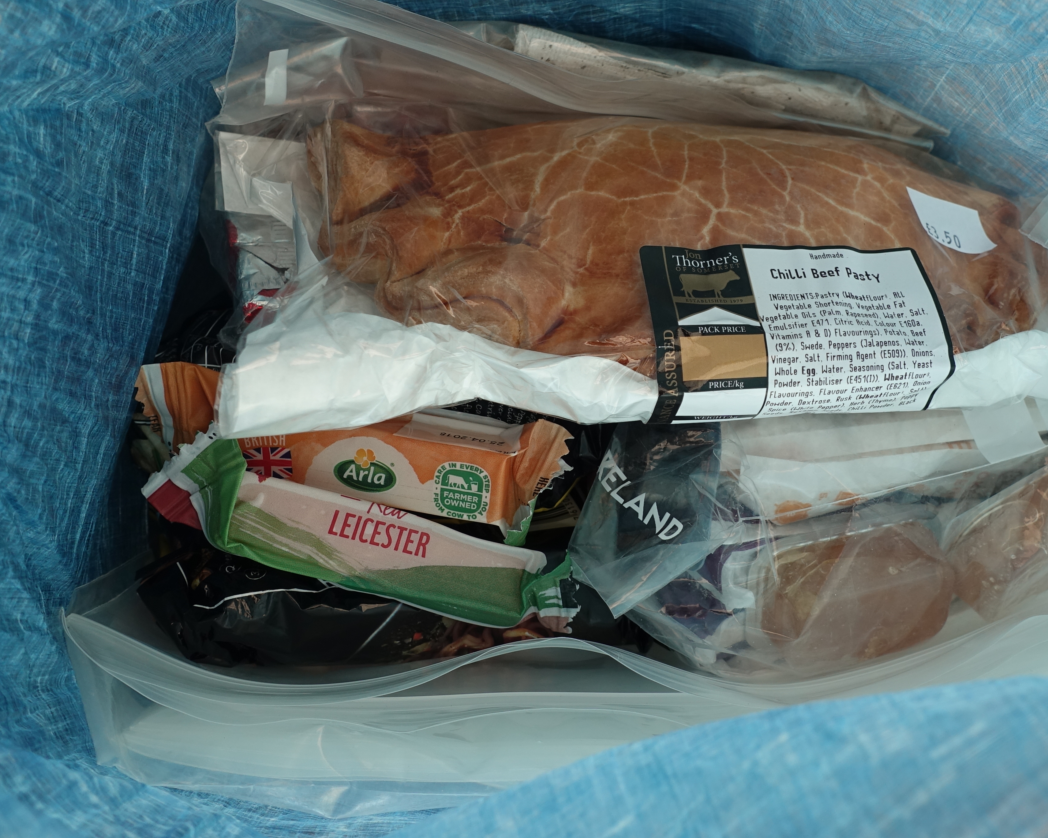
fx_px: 1117
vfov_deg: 41.1
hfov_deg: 49.3
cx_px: 710
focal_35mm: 36
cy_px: 362
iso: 125
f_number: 3.5
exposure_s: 1/80
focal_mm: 8.8
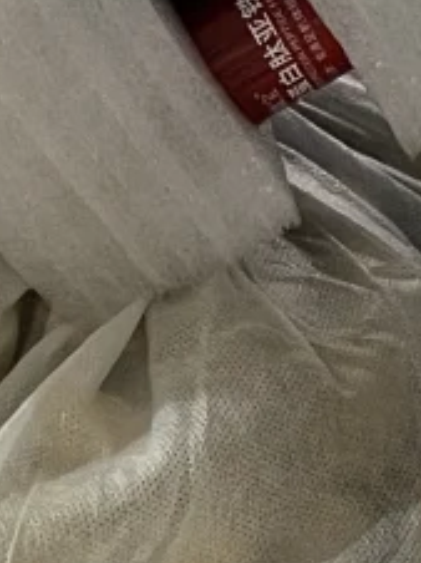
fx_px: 2697
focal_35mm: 166
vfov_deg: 10.7
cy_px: 1198
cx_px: 590
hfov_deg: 8.8
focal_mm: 5.7
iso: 160
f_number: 1.5
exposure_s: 1/60
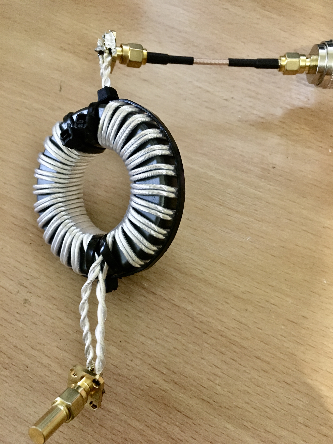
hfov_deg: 48.2
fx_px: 372
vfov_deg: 61.7
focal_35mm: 29
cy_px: 222
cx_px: 166
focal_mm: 4.15
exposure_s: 1/17
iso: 400
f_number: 2.2
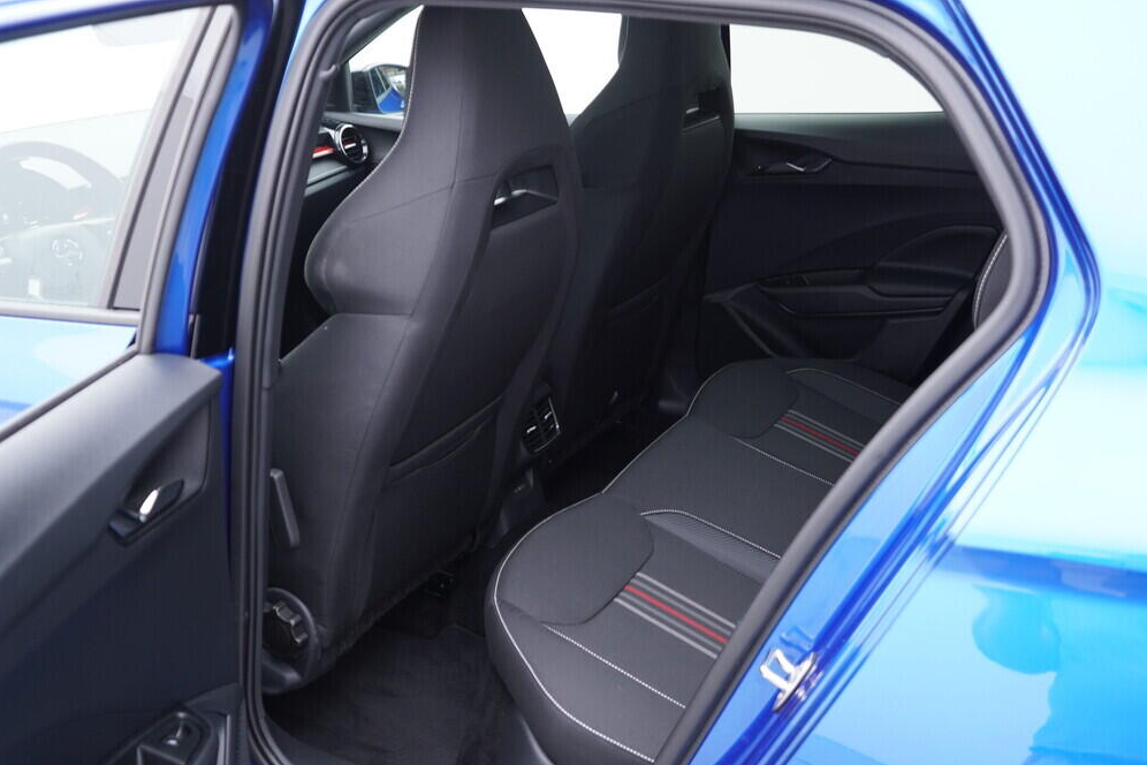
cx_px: 585
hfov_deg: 51.9
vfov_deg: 35.9
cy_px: 383
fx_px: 1179
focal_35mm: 37
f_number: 2.8
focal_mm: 24
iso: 320
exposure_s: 1/40
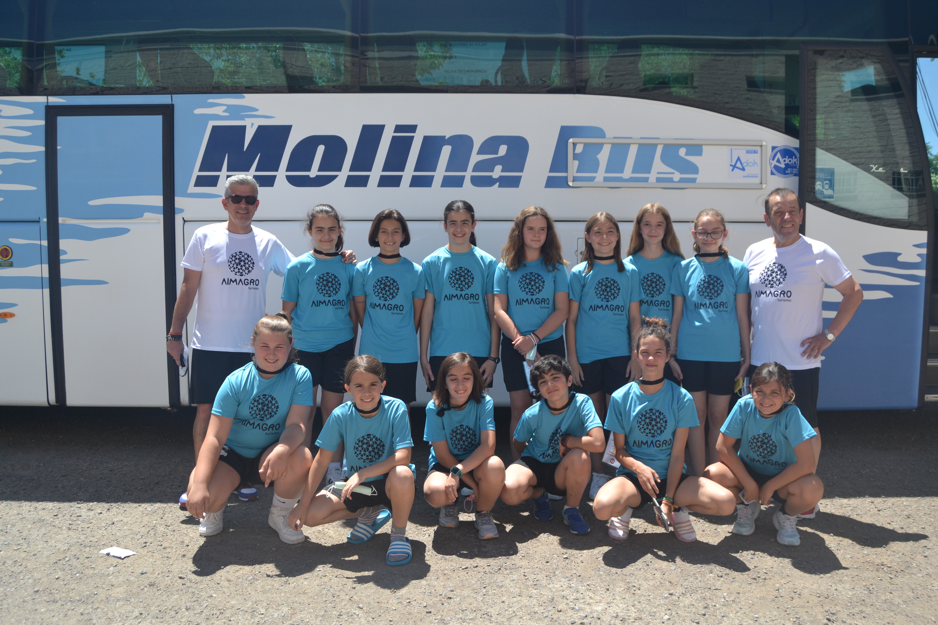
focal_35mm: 30
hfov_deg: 61.9
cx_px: 469
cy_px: 312
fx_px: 782
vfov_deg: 43.6
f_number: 5.6
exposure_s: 1/1250
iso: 400
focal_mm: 20
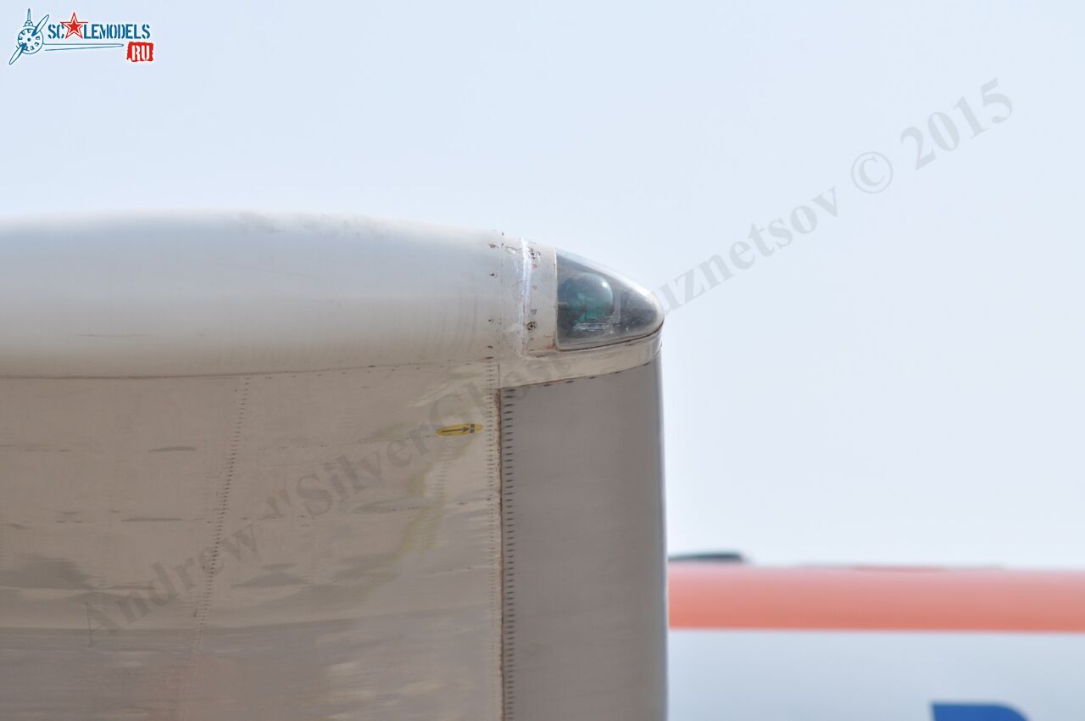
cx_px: 542
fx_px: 8127
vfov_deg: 5.1
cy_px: 360
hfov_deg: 7.6
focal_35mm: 270
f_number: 8
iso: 200
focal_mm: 180
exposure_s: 1/400
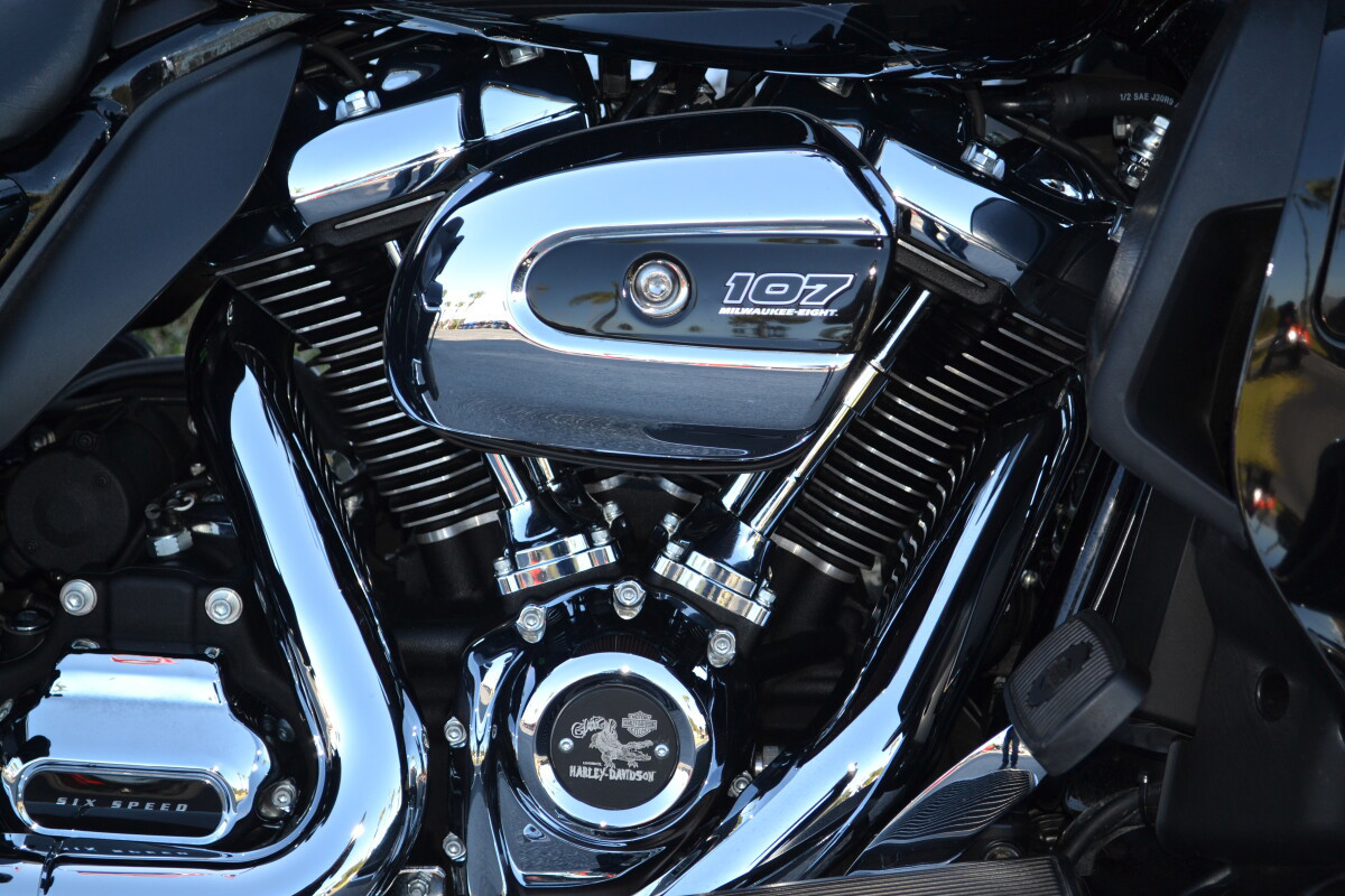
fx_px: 2522
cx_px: 672
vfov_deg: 20.2
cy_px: 448
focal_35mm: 68
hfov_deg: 29.9
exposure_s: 1/125
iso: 180
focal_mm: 45
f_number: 5.3
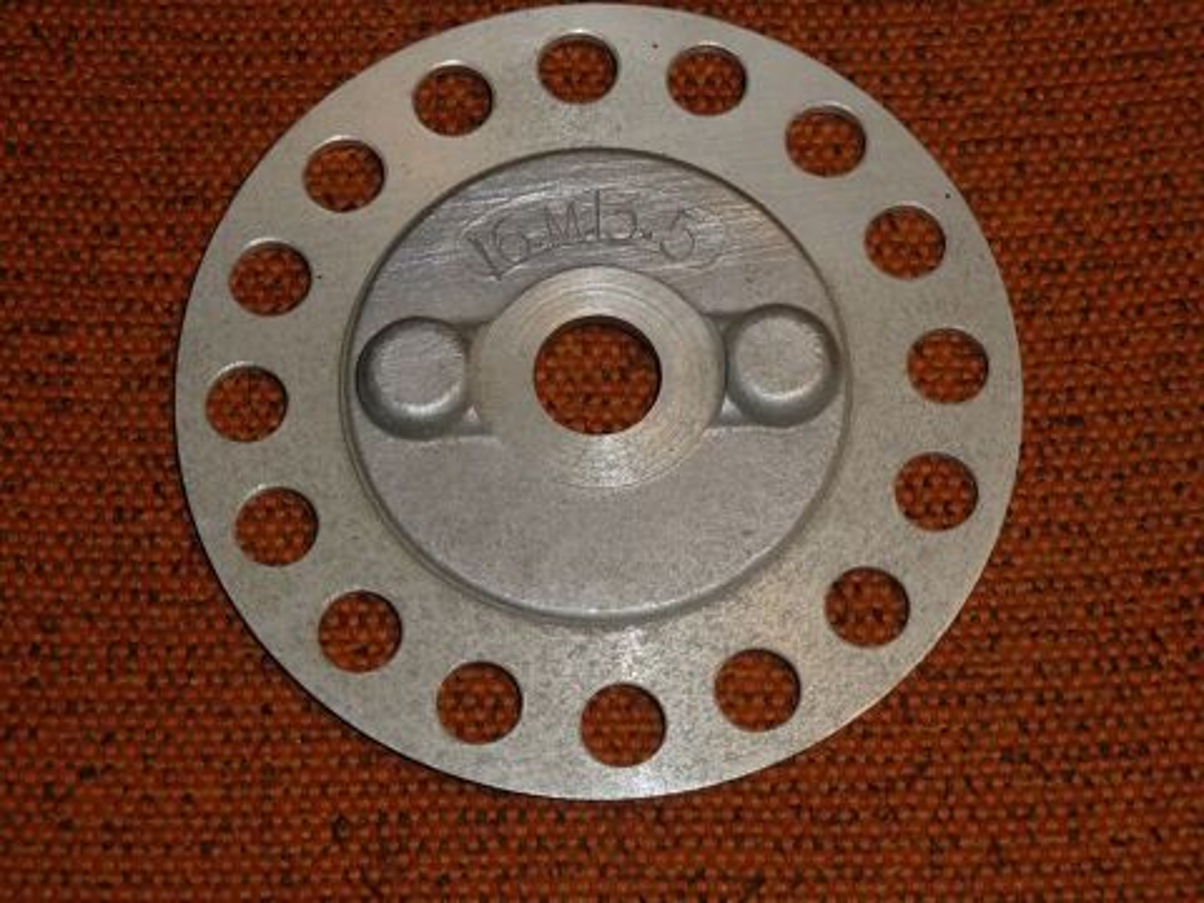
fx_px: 2713
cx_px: 602
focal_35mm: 78
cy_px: 452
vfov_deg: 18.9
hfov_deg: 25.0
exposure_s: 1/40
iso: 160
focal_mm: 12.8
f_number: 4.2
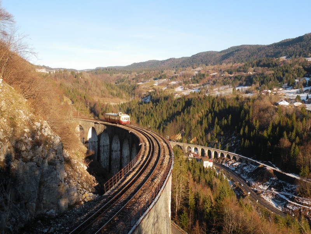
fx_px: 377
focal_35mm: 42
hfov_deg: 44.8
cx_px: 156
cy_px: 117
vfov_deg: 34.3
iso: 64
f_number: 5.6
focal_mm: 7.4
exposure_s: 1/174
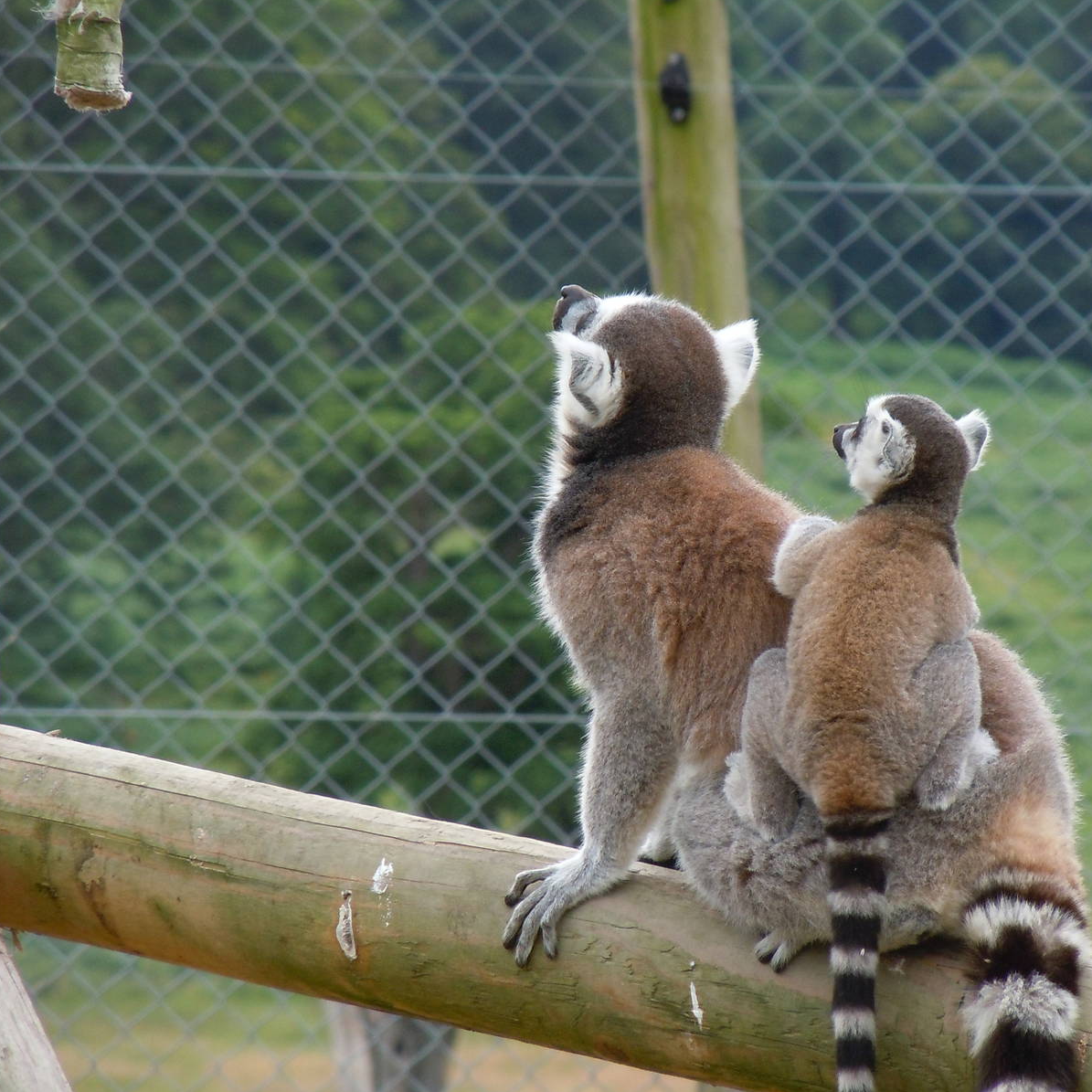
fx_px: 12670
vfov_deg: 4.9
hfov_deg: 4.9
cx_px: 666
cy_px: 546
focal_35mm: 355
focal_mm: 54
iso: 200
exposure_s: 1/250
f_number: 5.6
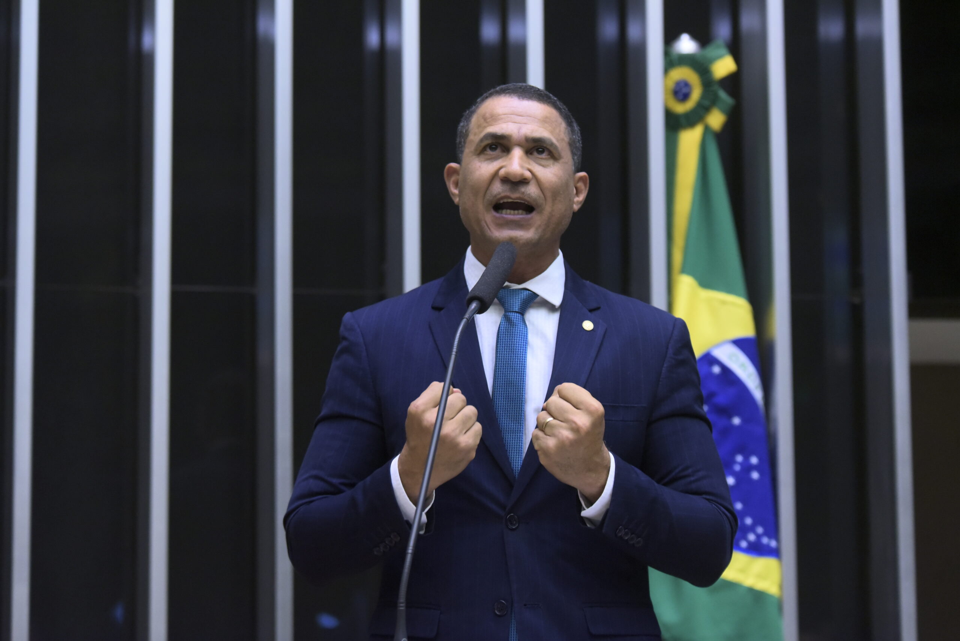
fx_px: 2534
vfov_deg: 14.4
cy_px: 320
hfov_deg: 21.5
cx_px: 480
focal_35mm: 95
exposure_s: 1/160
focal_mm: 95
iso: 6400
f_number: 3.5
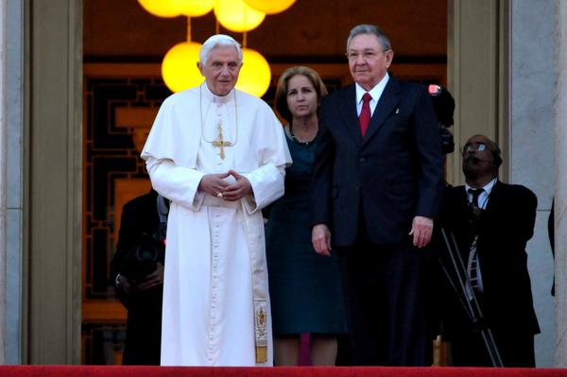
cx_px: 284
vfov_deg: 4.6
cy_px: 188
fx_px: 4721
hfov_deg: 6.9
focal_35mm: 300
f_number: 5.6
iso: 1600
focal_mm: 200
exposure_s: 1/200
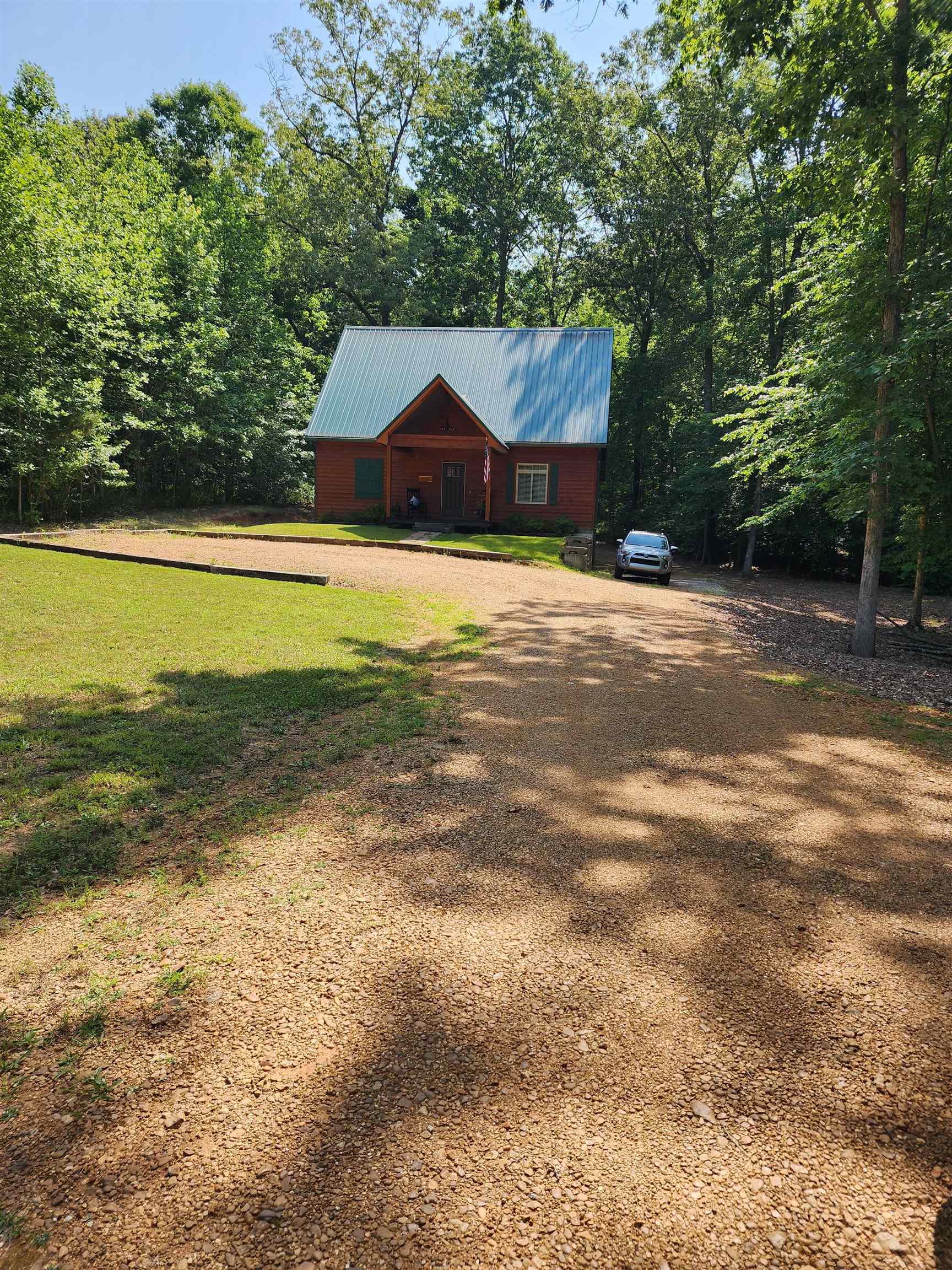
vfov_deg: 73.9
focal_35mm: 23
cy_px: 635
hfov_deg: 58.9
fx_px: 843
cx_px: 476
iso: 12
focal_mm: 6.4
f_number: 1.8
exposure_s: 1/526
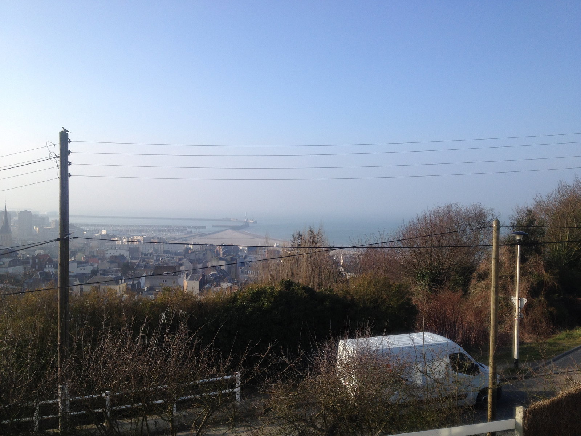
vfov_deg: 40.7
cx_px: 290
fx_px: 587
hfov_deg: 52.6
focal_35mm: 35
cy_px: 218
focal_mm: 4.28
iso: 50
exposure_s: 1/1577
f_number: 2.4
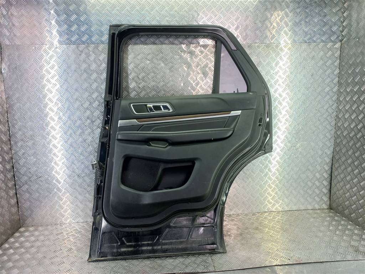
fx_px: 264
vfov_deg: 54.9
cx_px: 182
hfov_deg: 69.4
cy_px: 137
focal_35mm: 25
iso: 80
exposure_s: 1/50
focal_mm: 4.6
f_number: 1.8
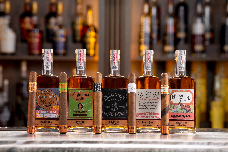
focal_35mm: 97
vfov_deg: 14.1
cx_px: 114
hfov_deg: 21.0
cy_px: 76
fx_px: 614
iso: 250
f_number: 4.5
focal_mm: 97
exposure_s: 1/25
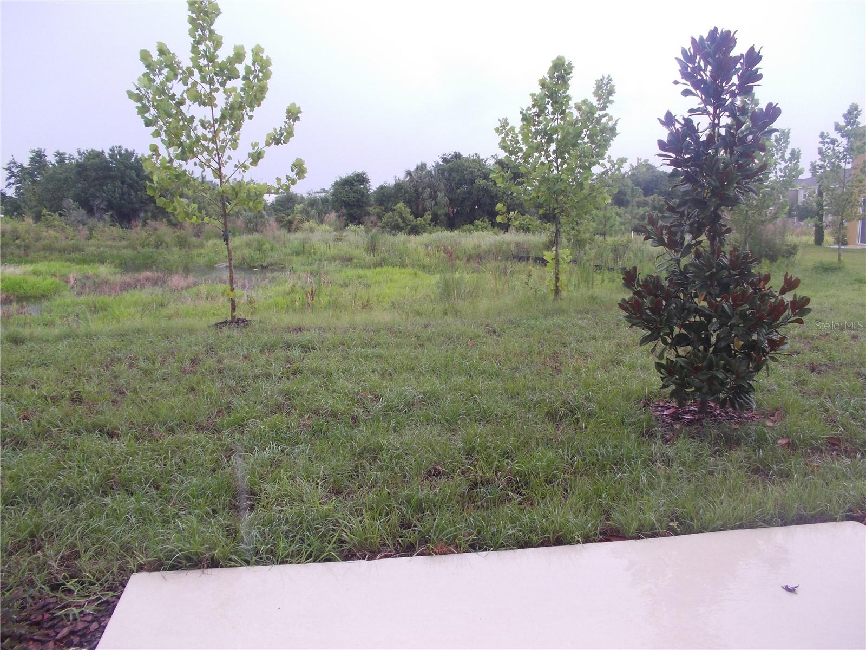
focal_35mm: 29
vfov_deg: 48.2
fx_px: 726
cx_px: 433
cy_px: 325
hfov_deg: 61.7
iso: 80
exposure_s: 1/160
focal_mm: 4.1
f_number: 3.3
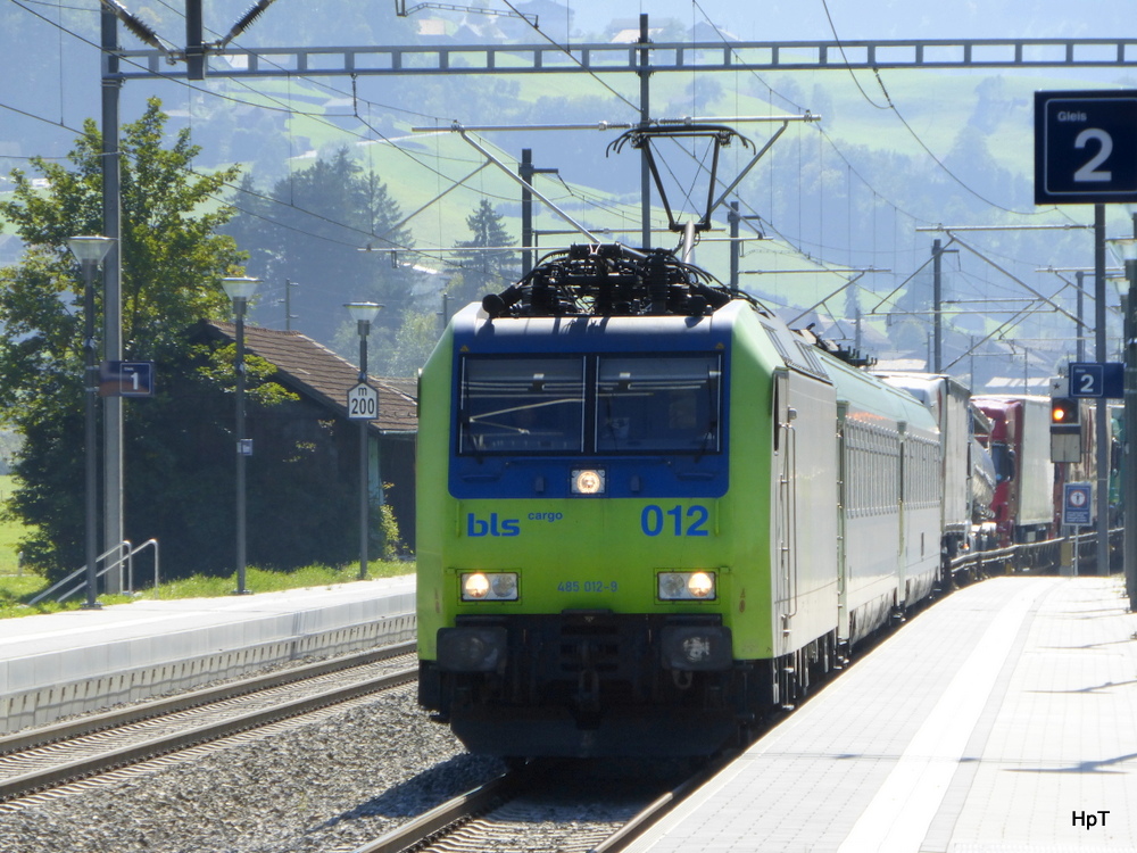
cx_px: 568
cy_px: 426
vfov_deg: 6.3
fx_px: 7752
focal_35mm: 236
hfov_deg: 8.4
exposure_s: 1/320
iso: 100
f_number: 5.6
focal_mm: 38.2
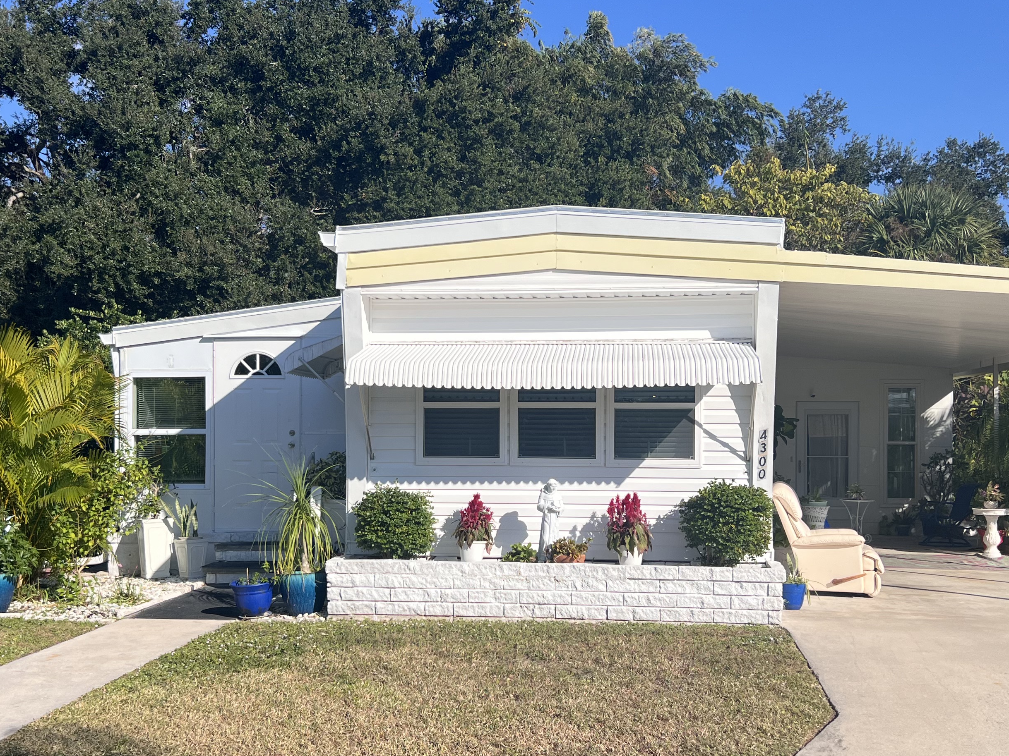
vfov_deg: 33.6
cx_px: 469
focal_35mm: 43
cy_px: 424
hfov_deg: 43.8
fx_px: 1253
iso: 50
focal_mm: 5.7
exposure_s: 1/4274
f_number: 1.5
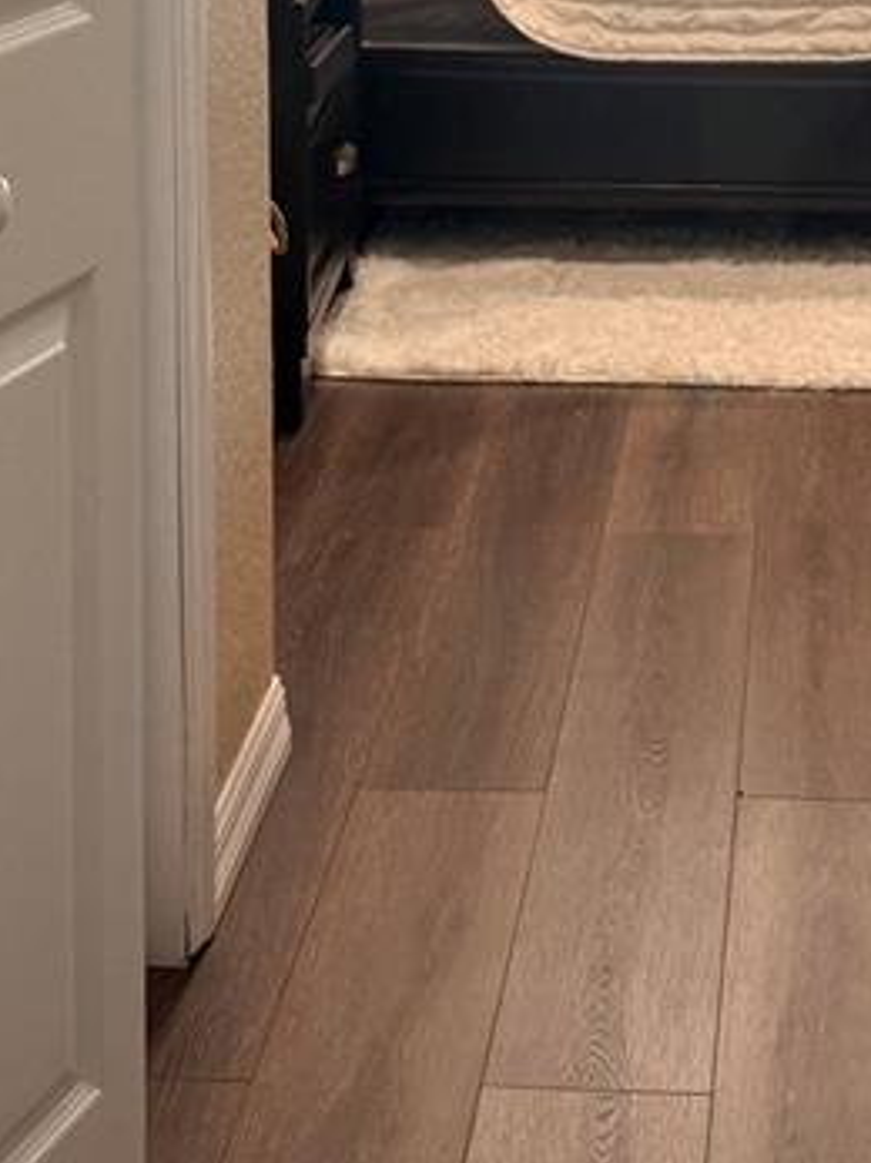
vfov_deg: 22.2
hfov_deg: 17.6
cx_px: 673
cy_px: -147
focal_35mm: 83
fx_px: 2786
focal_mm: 6.76
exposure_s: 1/60
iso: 125
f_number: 1.78
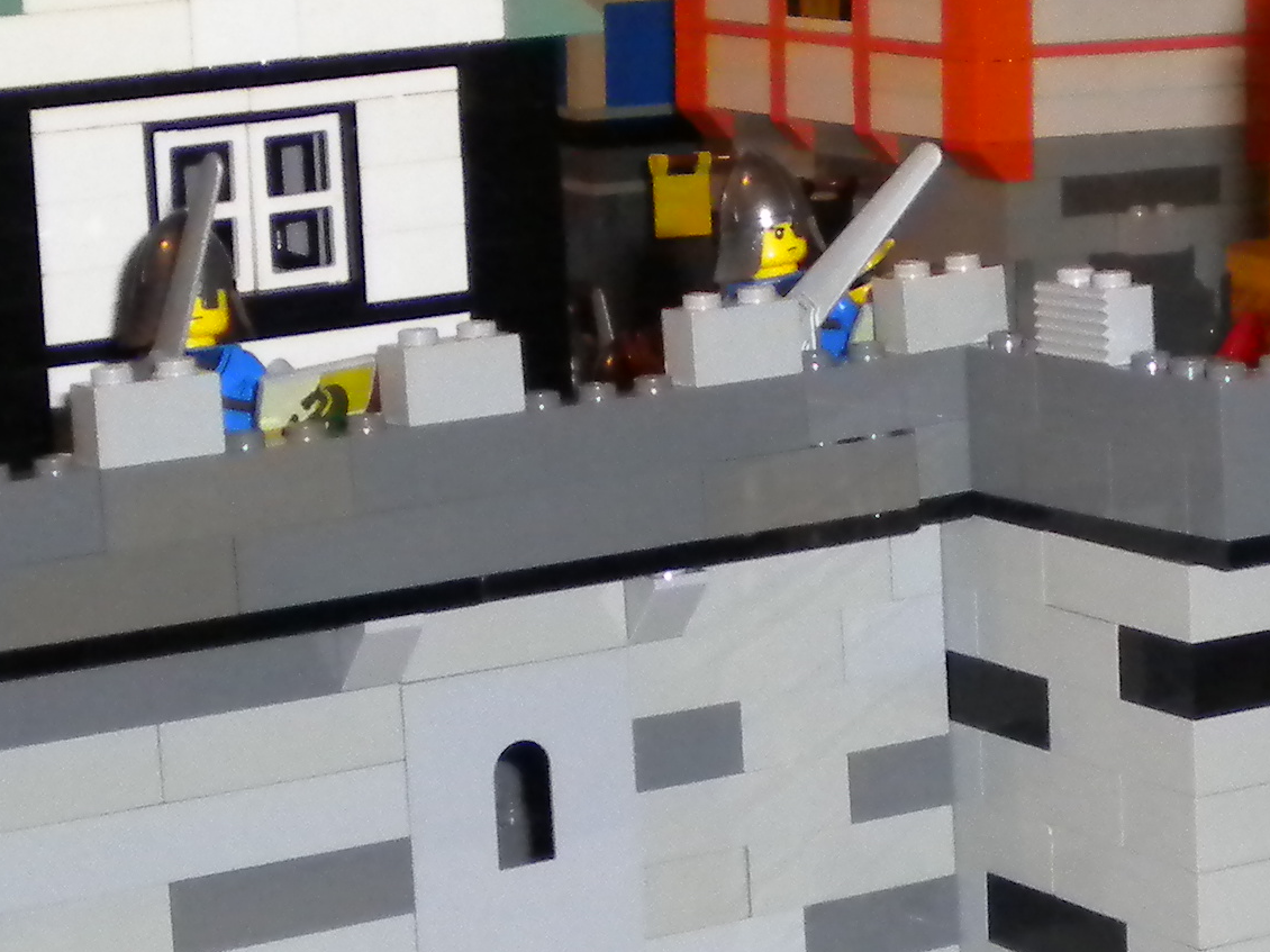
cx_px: 1031
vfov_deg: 13.1
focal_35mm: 113
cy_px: 228
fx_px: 4145
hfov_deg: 17.3
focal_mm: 6.3
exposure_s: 1/30
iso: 400
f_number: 3.1
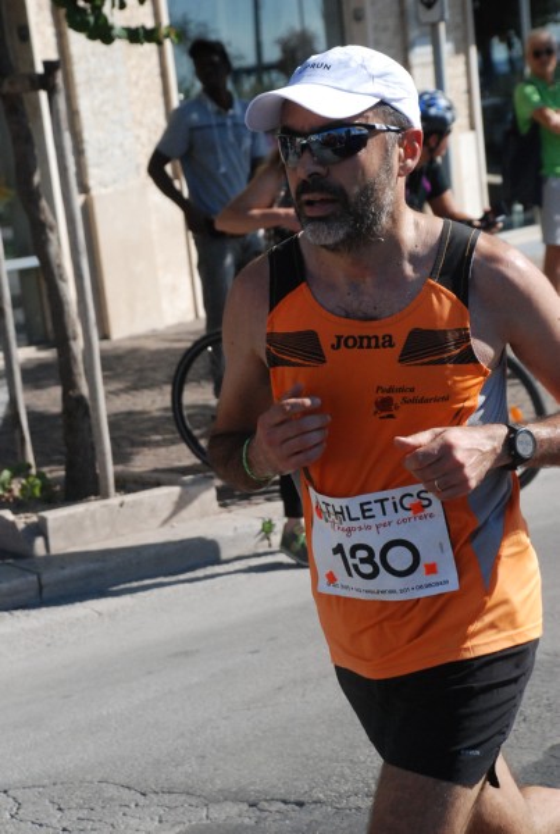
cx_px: 280
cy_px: 417
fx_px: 2437
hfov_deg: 13.1
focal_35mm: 105
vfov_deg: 19.4
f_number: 7.1
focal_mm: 70
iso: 1000
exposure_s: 1/1600
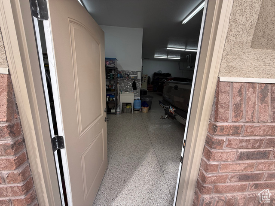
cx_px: 138
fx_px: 111
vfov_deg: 85.7
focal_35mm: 14
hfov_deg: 102.1
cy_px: 103
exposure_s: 1/117
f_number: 2.2
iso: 50
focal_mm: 2.22
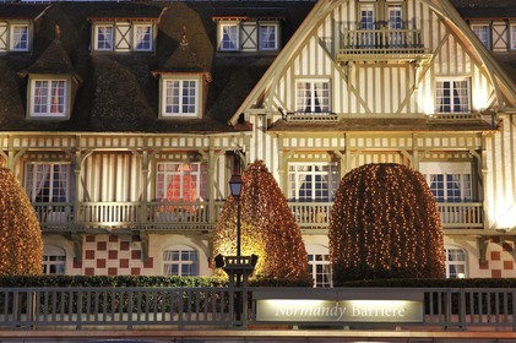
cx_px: 258
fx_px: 1003
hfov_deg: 28.9
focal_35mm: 70
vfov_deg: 19.4
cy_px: 172
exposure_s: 1/1.67
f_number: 6.3
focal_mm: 70
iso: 200
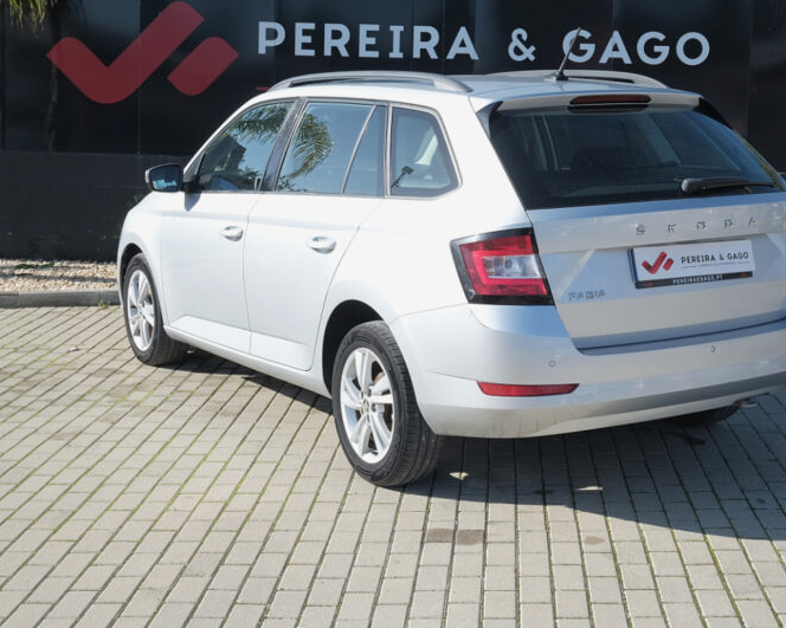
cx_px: 465
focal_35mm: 55
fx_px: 1279
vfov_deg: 27.5
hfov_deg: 34.1
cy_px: 248
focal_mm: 25.6
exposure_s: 1/200
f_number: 9
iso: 160
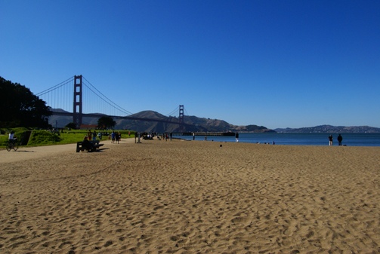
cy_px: 127
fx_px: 270
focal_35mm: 26
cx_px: 190
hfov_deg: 70.4
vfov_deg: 50.6
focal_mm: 17
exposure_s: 1/1000
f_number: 11
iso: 400
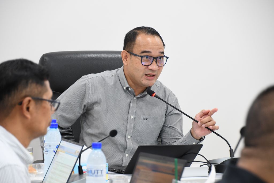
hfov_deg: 9.8
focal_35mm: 210
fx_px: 1598
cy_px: 92
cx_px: 137
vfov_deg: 6.5
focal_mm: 140
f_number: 6
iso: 1600
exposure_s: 1/30
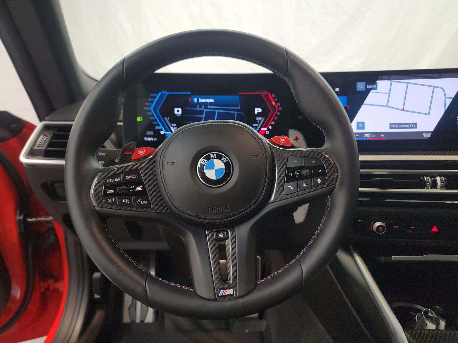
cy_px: 172
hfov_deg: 71.6
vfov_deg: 56.8
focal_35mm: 24
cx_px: 229
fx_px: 318
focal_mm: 6.7
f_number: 1.8
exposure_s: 1/59
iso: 328
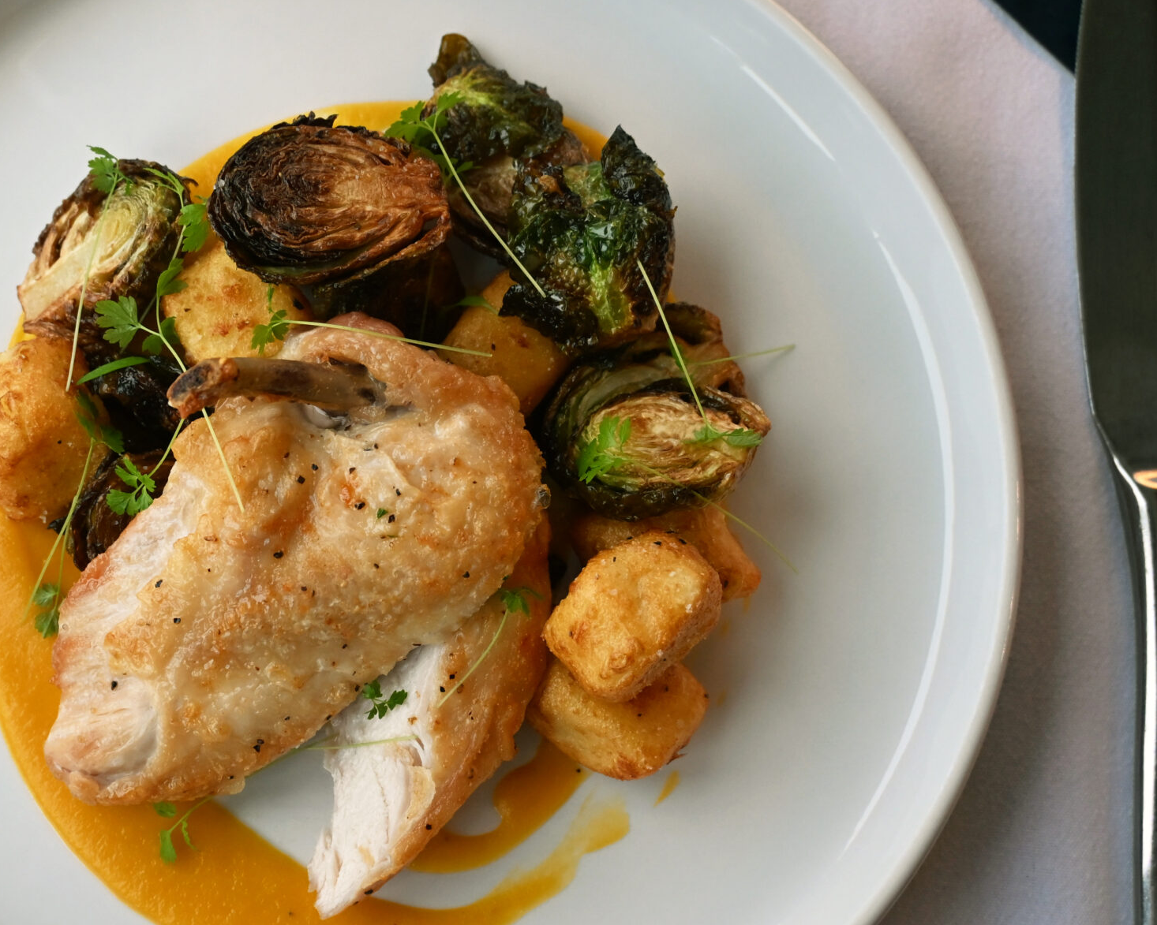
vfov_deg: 25.8
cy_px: 507
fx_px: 2020
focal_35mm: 59
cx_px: 382
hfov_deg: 31.7
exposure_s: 1/125
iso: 560
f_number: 4.2
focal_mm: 24
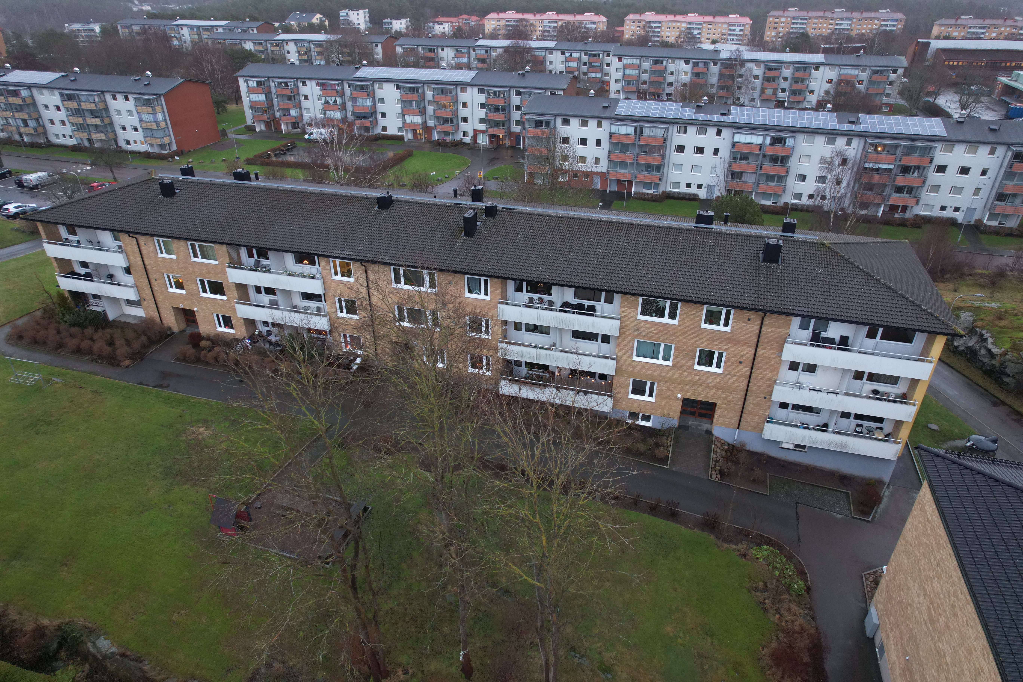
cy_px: 341
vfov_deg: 57.2
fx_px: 625
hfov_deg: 78.6
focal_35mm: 22
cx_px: 512
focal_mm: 8.38
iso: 420
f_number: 2.8
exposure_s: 1/12.5
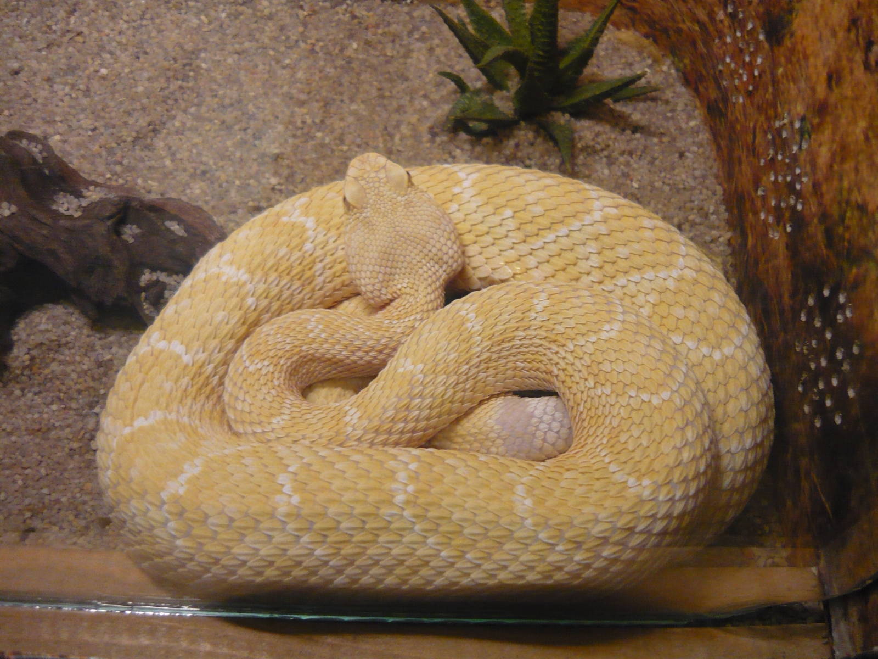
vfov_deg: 42.9
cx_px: 439
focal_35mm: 33
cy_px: 330
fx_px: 837
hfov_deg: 55.4
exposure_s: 1/25
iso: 400
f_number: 2.8
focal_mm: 5.5
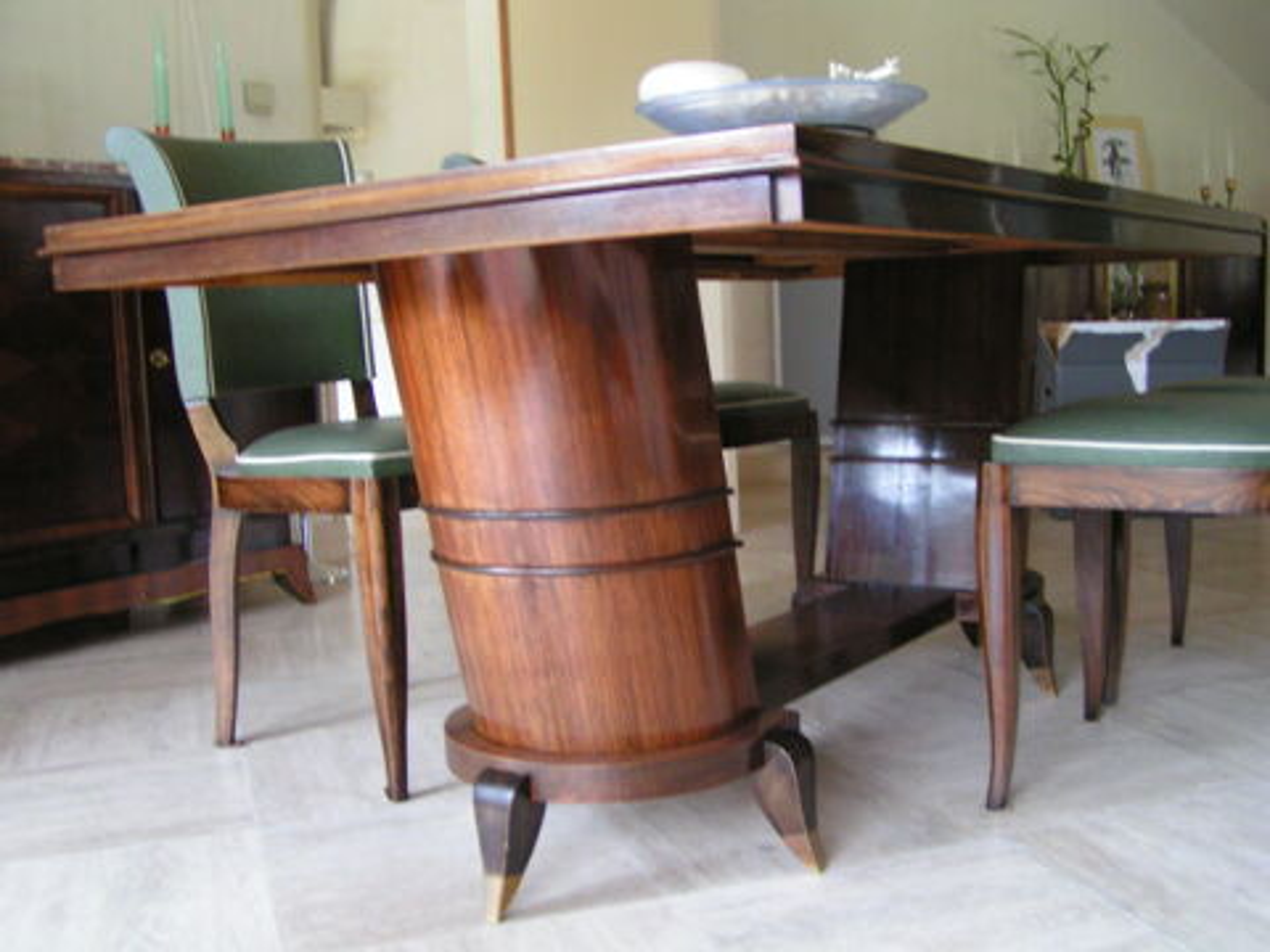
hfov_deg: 49.0
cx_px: 635
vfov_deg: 37.7
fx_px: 1394
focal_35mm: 38
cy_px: 476
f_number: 2.8
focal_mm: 5.8
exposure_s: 1/5
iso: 200
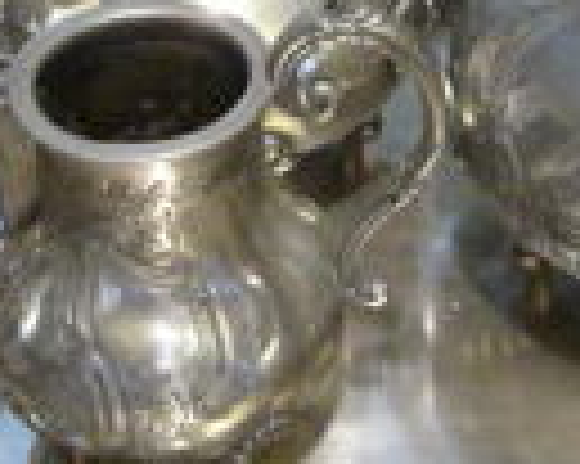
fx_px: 1750
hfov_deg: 18.8
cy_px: 90
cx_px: 243
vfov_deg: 15.0
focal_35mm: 102
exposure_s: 1/25
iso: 400
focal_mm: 4.7
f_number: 3.3
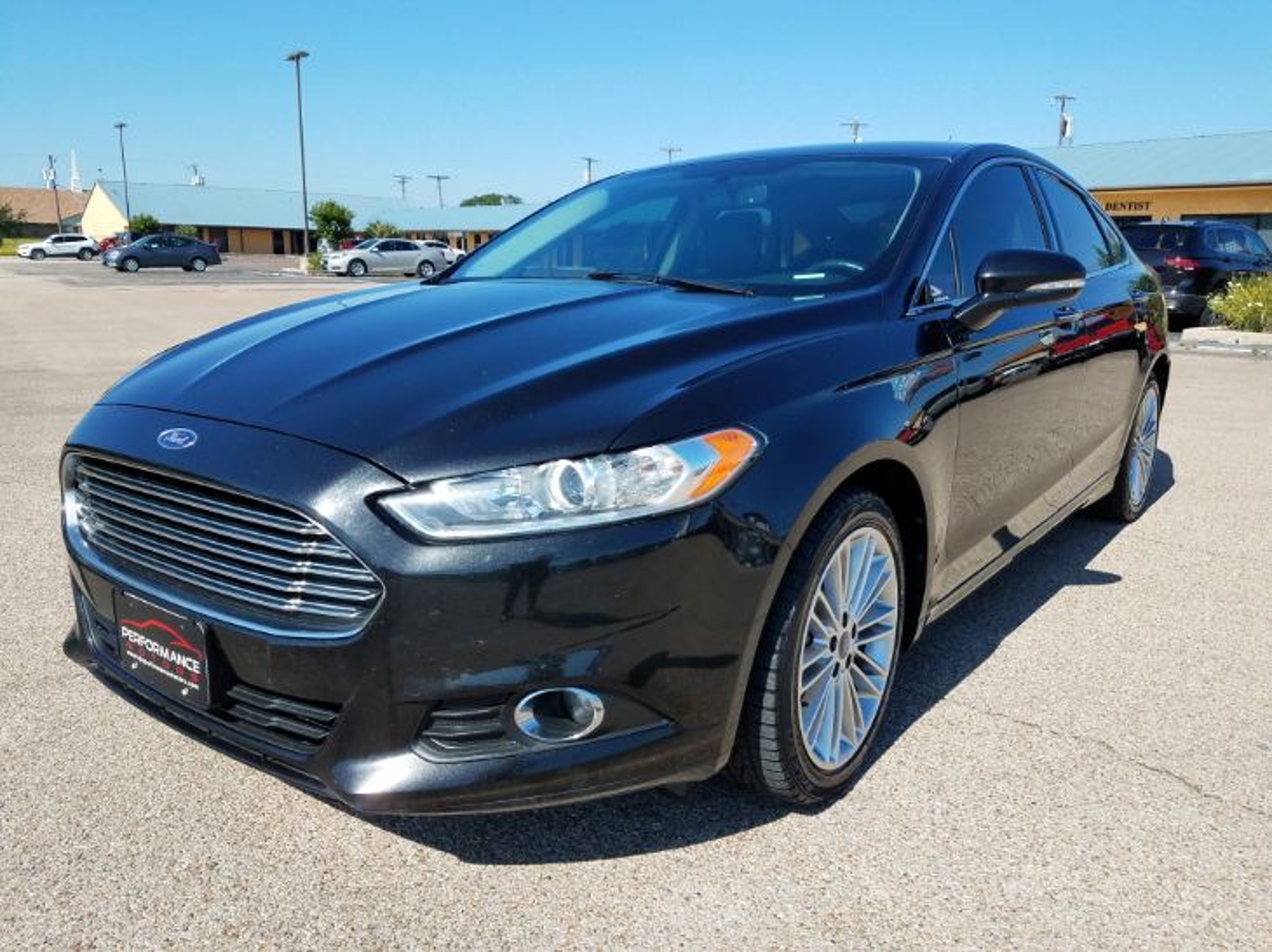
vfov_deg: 53.0
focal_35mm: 26
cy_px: 476
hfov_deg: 67.3
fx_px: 955
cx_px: 636
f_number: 1.7
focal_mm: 4.2
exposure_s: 1/1552
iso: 40
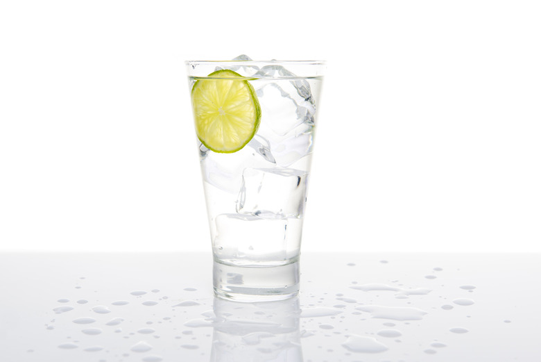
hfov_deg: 28.8
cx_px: 270
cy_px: 181
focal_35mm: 70
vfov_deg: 19.5
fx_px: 1052
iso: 100
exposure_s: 1/160
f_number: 11
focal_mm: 70
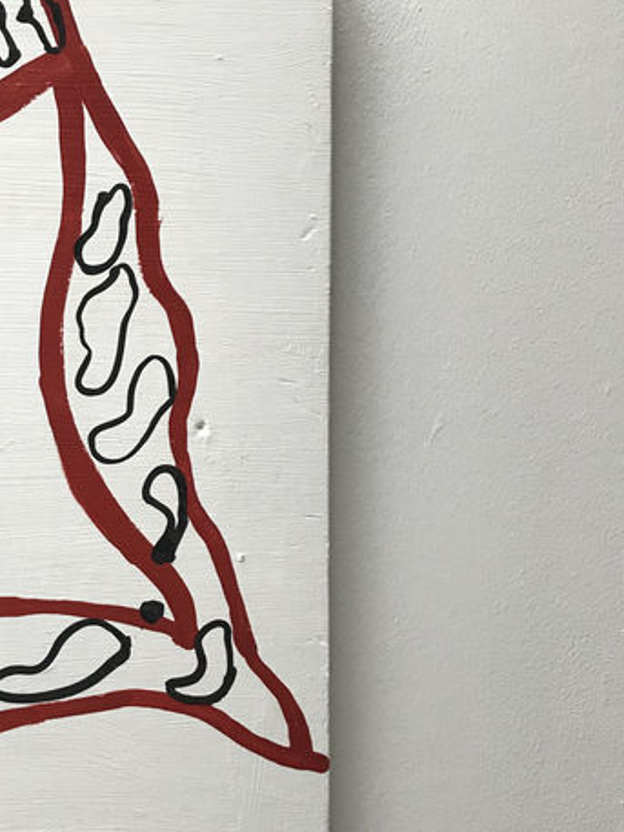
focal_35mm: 49
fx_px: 1177
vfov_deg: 38.9
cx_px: 80
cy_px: 439
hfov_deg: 28.7
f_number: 1.8
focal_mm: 3.99
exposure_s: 1/33
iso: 40
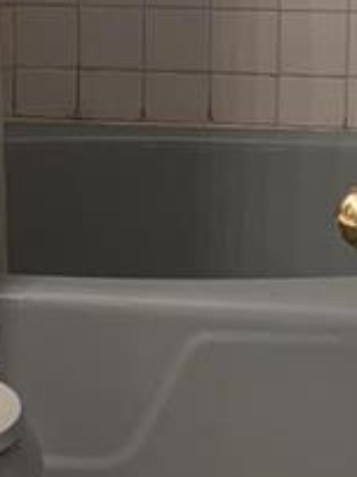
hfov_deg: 9.3
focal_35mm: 154
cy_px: 42
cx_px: -195
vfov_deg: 12.7
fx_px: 2120
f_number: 1.8
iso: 80
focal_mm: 4.25
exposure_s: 1/60
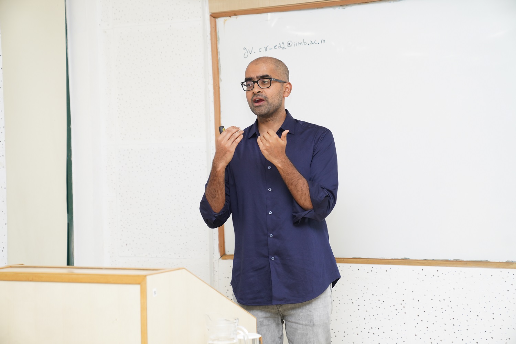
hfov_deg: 28.8
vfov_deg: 19.5
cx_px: 258
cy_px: 172
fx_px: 1003
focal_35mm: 70
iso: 800
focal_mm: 70
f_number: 3.5
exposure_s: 1/125
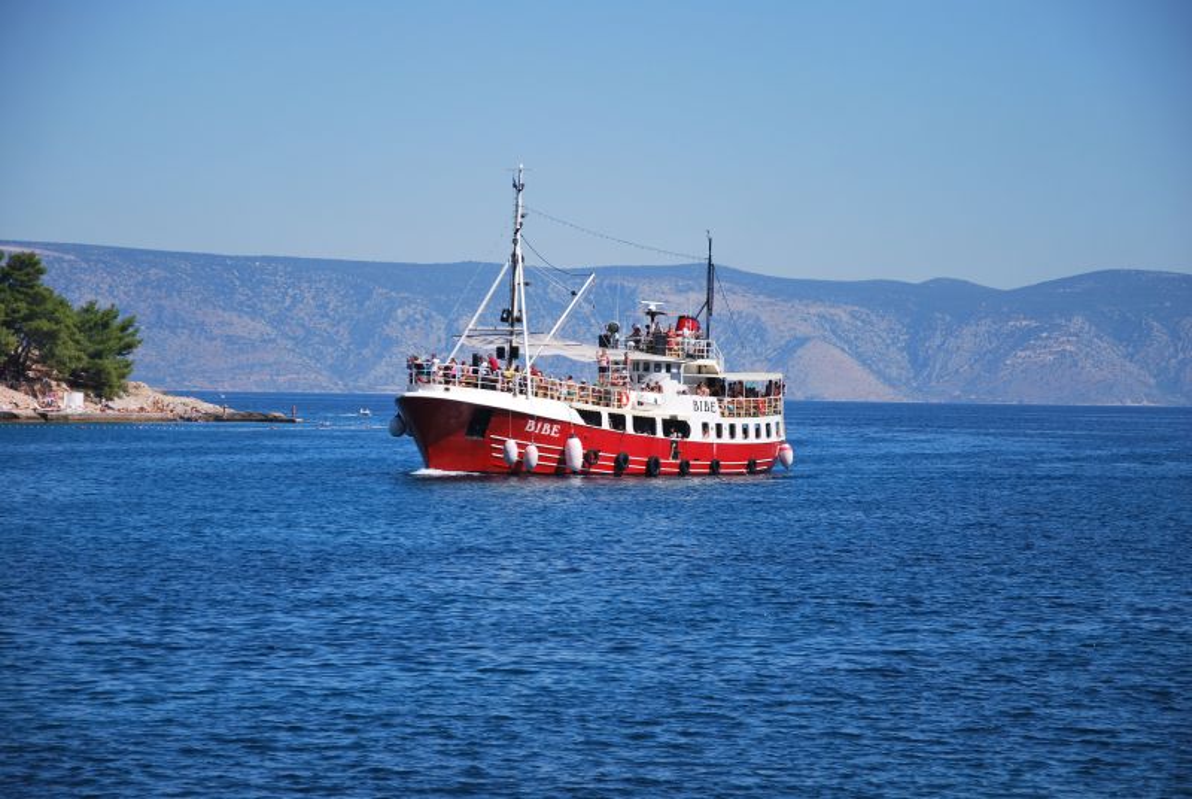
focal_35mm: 135
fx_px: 4477
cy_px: 400
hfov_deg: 15.2
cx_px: 596
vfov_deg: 10.2
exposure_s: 1/500
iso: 100
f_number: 5.6
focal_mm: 90
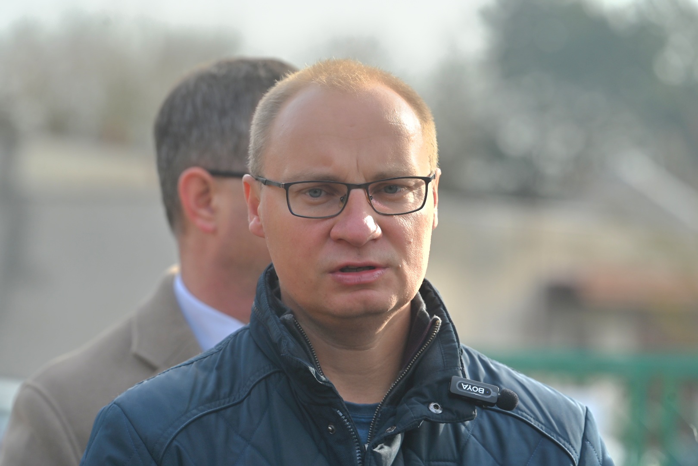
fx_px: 3490
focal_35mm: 180
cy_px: 233
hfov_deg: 11.4
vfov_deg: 7.6
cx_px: 349
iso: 100
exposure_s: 1/400
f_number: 5.6
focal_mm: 180
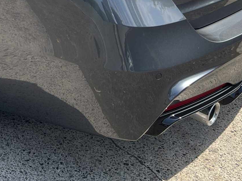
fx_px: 552
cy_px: -49
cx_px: -17
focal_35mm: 79
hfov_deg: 23.4
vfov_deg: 17.6
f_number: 1.5
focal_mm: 5.7
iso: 50
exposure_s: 1/1159
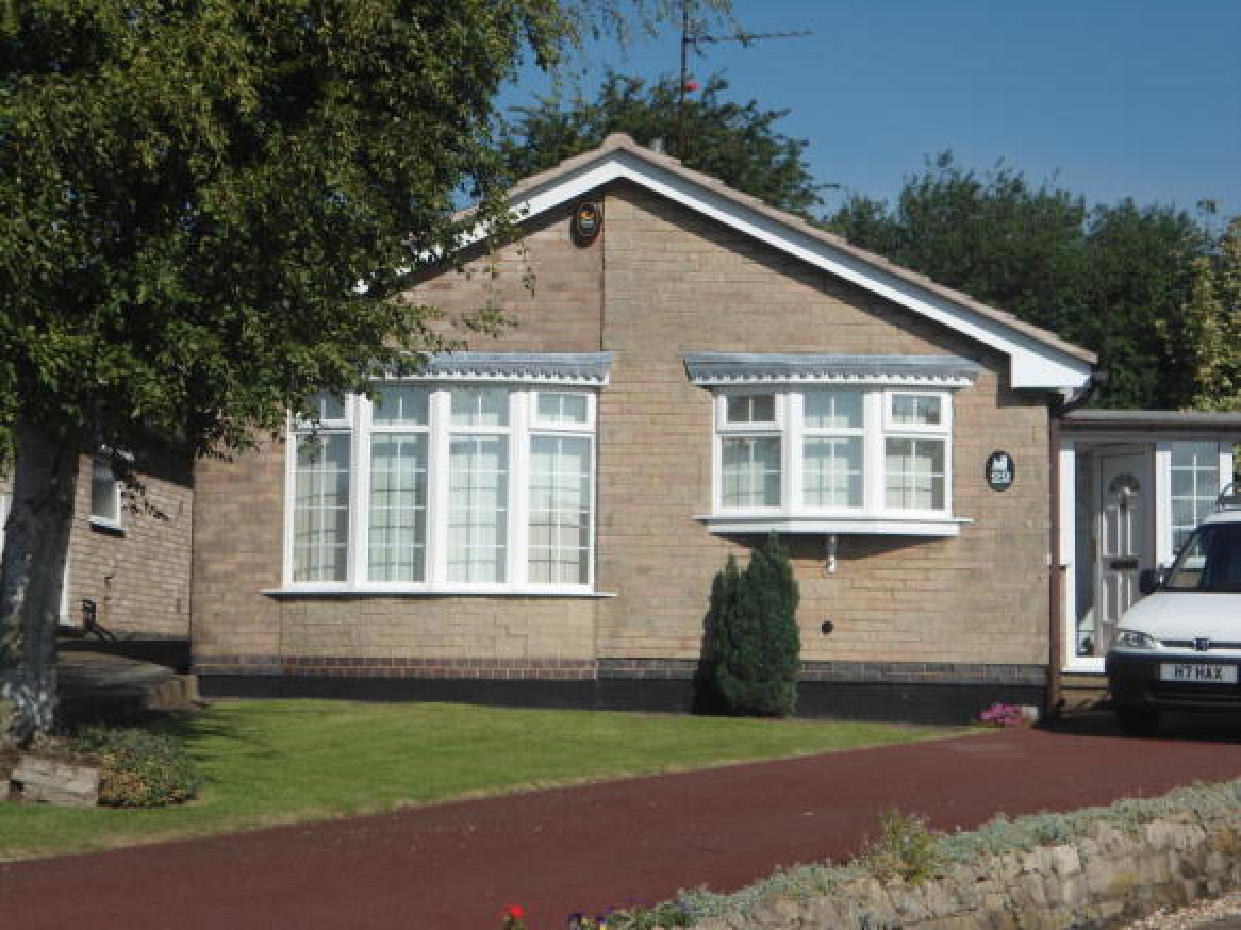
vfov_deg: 19.9
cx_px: 620
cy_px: 465
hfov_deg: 26.3
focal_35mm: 74
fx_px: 2652
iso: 80
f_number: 4.7
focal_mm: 13.2
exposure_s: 1/800
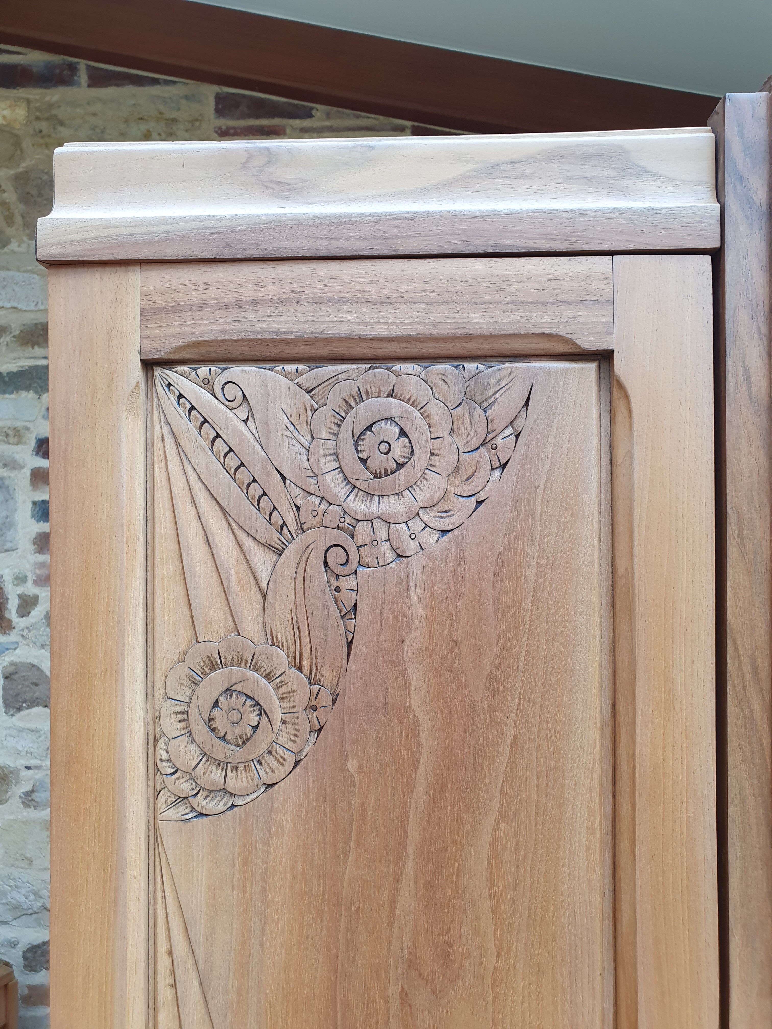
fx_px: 773
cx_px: 386
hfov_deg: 53.1
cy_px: 514
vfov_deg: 67.3
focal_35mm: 26
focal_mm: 4.32
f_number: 2.4
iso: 64
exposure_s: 1/100
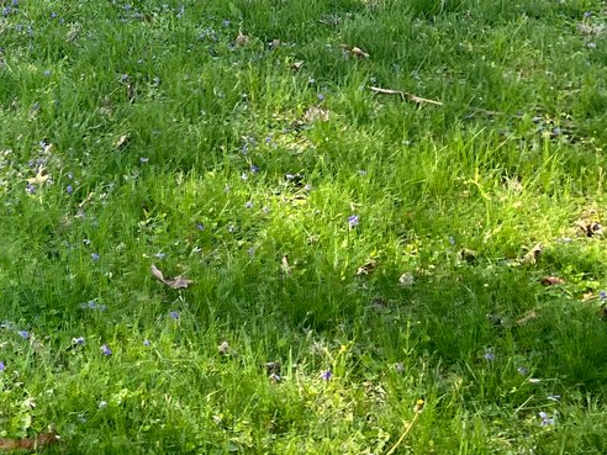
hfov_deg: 22.8
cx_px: -89
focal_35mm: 80
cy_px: -188
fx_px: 1403
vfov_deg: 17.0
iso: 50
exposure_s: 1/350
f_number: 1.6
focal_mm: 5.1
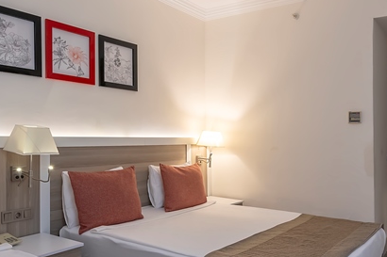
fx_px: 376
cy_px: 158
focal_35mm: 35
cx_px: 190
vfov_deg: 37.6
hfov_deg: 54.4
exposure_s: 1/13
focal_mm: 14
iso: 400
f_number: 8
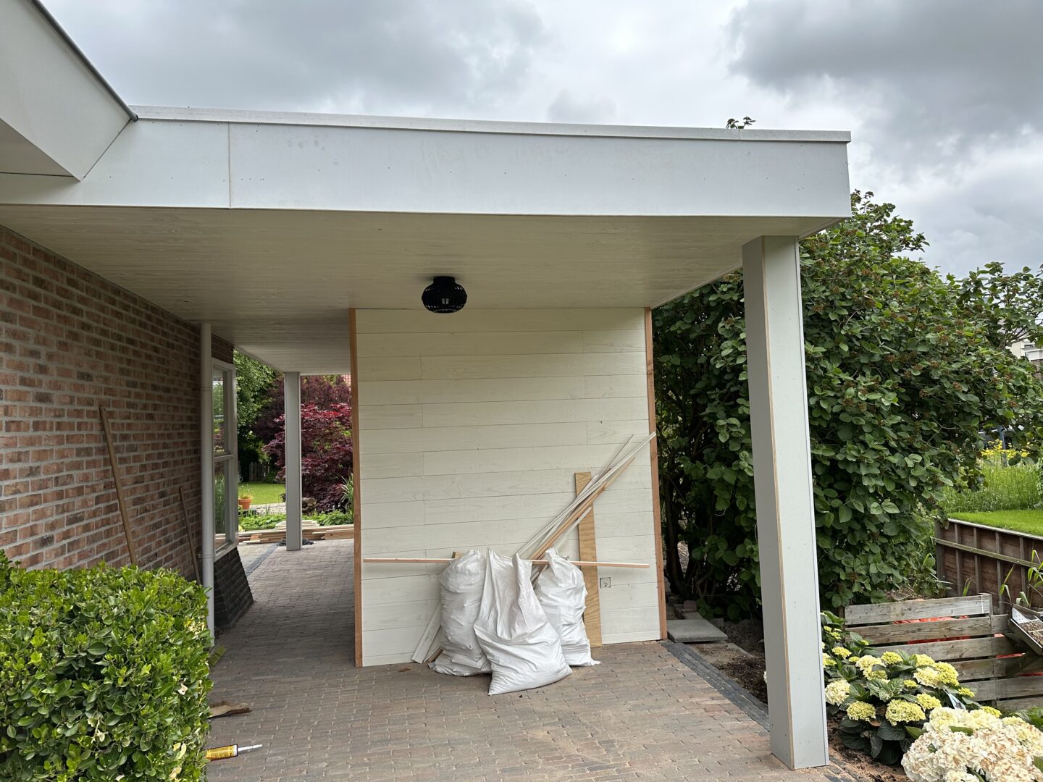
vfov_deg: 56.8
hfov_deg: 71.6
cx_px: 522
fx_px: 723
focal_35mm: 24
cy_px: 391
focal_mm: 6.86
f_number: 1.78
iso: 80
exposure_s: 1/2732
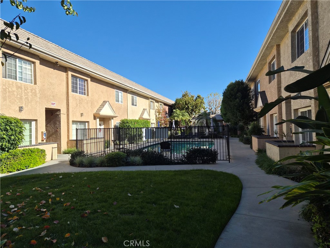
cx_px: 165
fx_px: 219
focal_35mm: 23
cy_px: 124
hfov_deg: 73.9
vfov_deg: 58.9
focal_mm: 5.4
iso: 80
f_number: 1.8
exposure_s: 1/4512
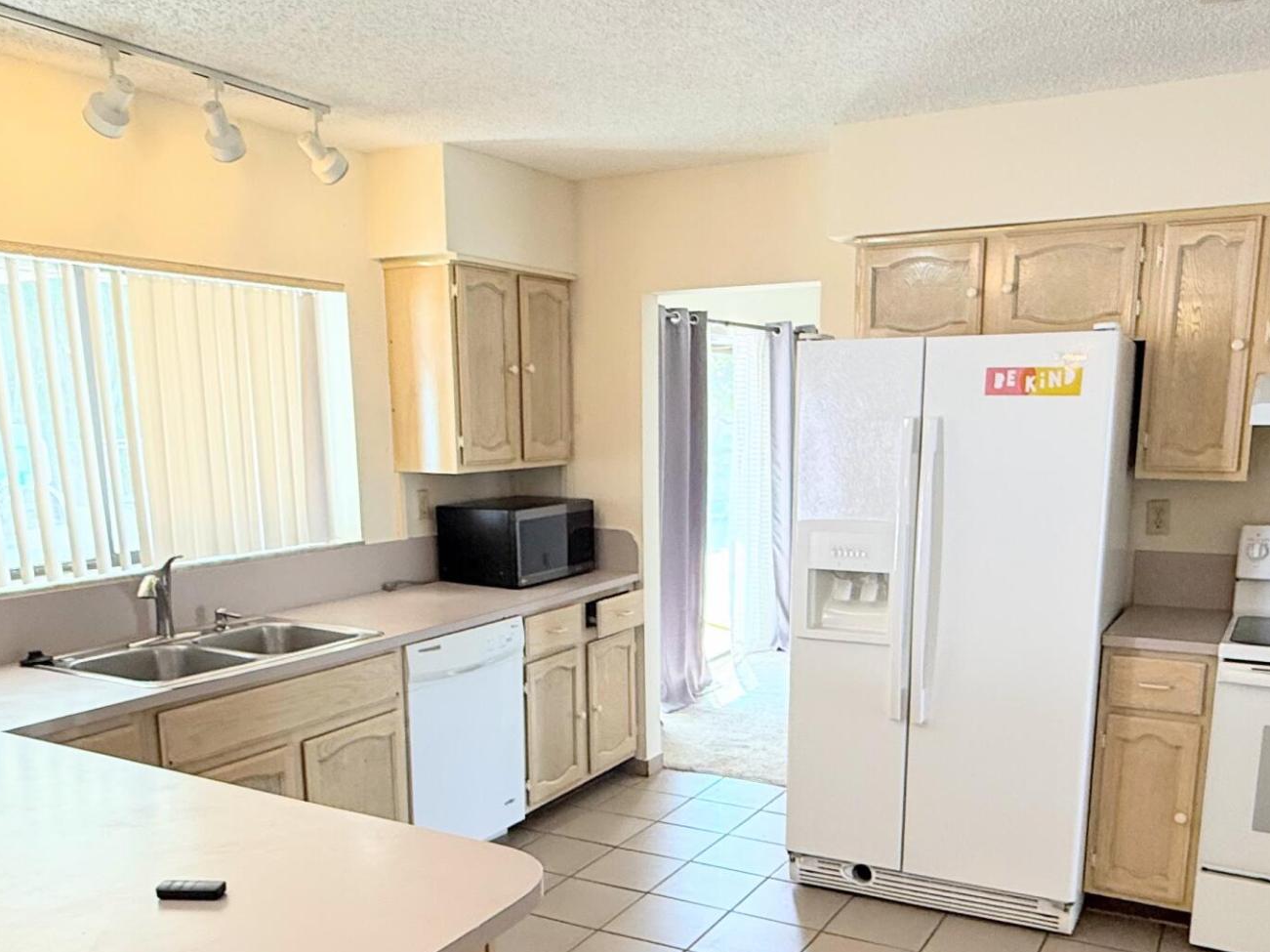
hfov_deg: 58.3
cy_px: 662
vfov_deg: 44.5
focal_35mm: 31
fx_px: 1137
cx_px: 667
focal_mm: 2.22
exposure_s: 1/120
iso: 160
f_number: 2.2
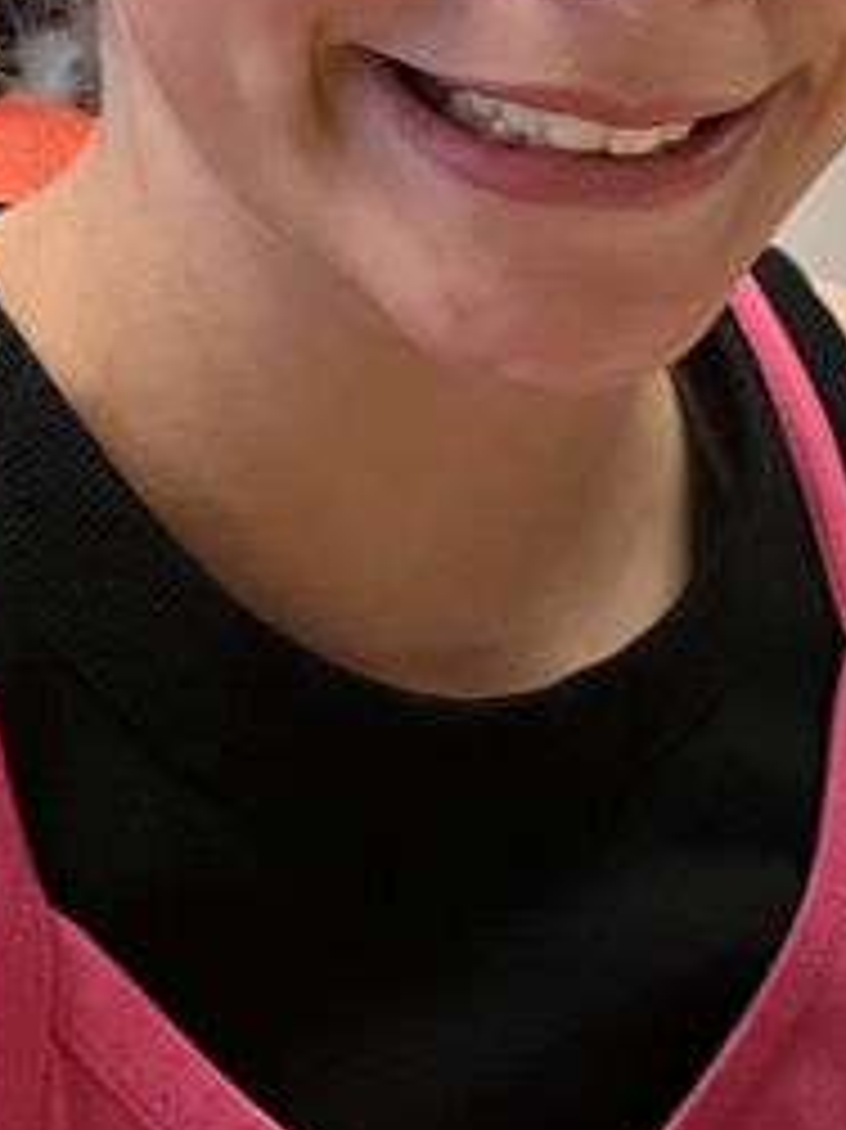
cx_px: 1588
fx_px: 3457
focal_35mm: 106
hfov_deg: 12.6
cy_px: 365
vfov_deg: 18.5
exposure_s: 1/38
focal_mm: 5.1
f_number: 1.6
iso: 500
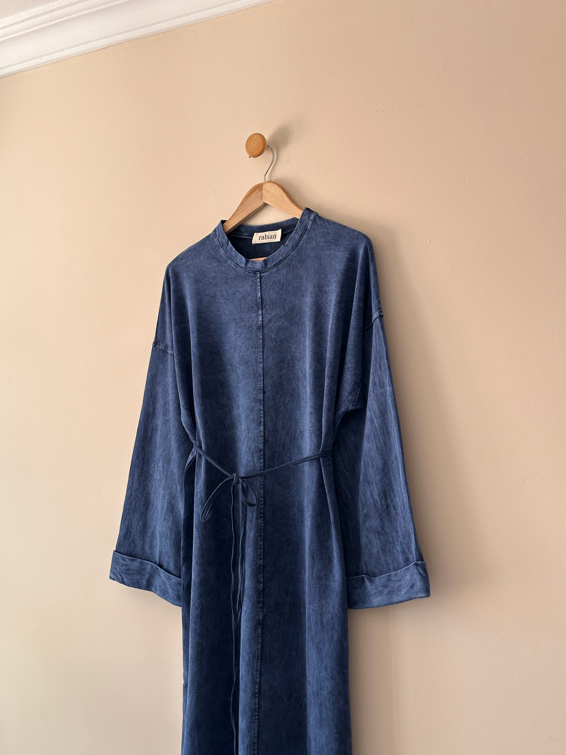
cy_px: 378
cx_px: 283
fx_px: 1046
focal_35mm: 48
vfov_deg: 39.7
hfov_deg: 30.3
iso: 80
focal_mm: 6.86
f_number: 1.78
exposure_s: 1/109
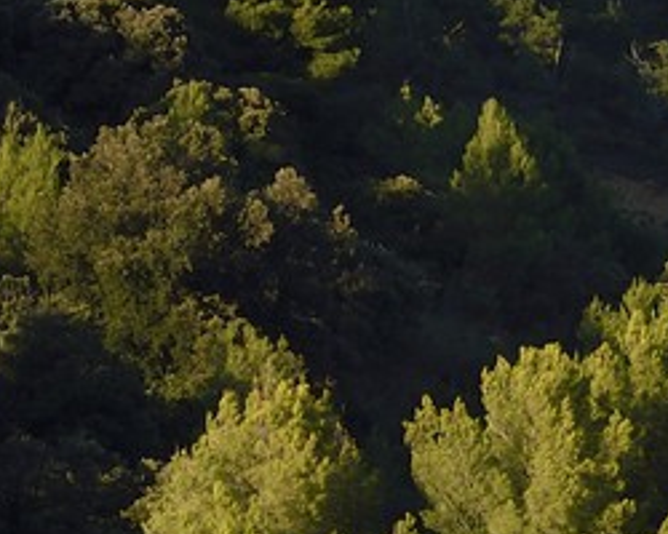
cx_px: 1940
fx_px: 19573
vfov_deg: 1.6
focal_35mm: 990
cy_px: 112
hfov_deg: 1.9
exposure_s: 1/320
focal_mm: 165
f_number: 13
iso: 400
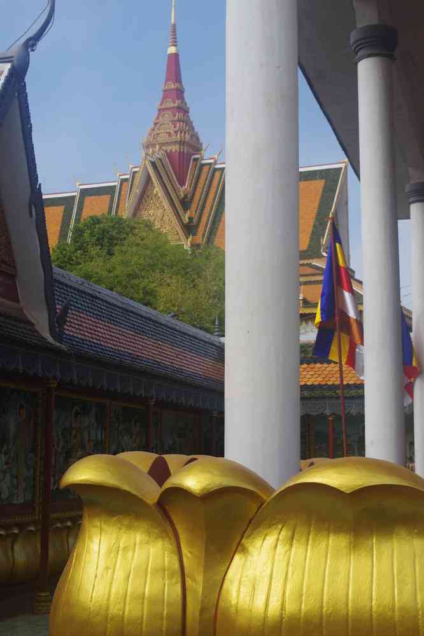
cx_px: 212
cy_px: 318
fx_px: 1060
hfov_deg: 22.6
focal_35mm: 60
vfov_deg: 33.4
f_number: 10
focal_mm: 40
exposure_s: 1/80
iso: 200
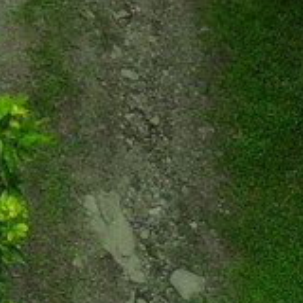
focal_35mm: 212
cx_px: -466
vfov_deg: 6.8
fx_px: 2099
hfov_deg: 7.6
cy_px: -807
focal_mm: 6.72
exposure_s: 1/2500
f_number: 1.7
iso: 100
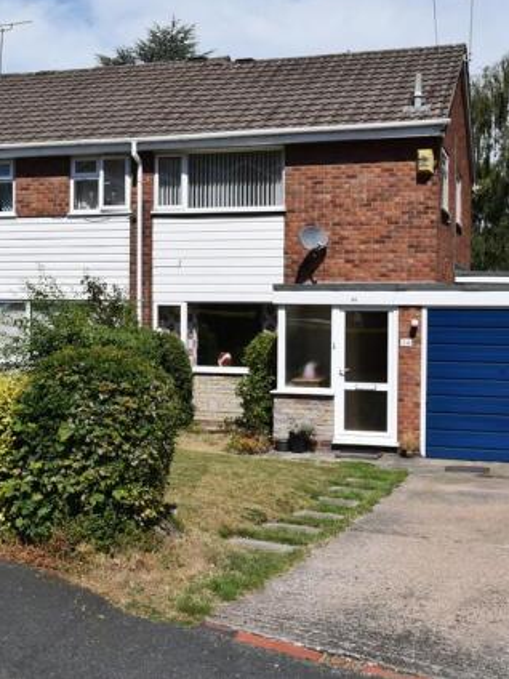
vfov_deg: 38.9
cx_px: 239
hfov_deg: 29.7
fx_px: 961
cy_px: 331
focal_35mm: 49
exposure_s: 1/500
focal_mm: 22
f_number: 11
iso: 200
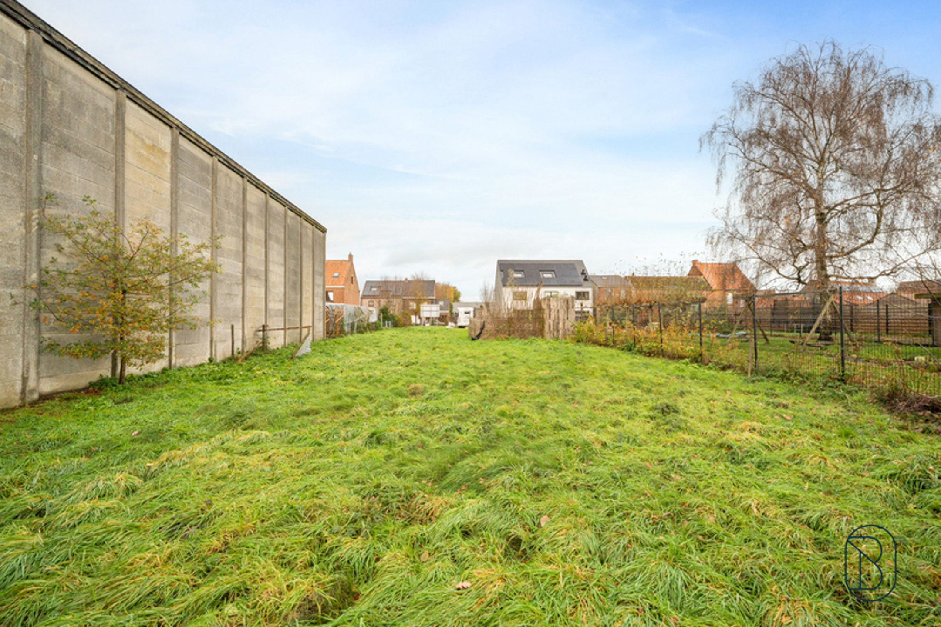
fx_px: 366
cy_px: 314
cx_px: 470
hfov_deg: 104.3
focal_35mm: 14
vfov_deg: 81.2
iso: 250
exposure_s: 1/100
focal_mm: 14
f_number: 11
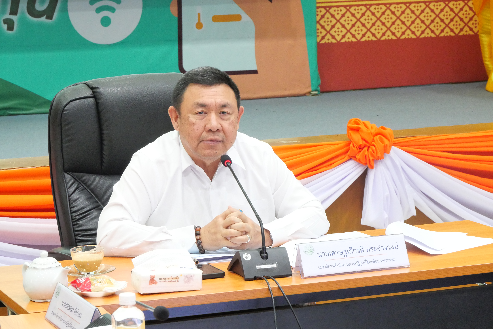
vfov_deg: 11.1
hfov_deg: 16.5
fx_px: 1699
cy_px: 164
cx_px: 246
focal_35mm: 124
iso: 3200
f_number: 8
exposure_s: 1/25
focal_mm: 60
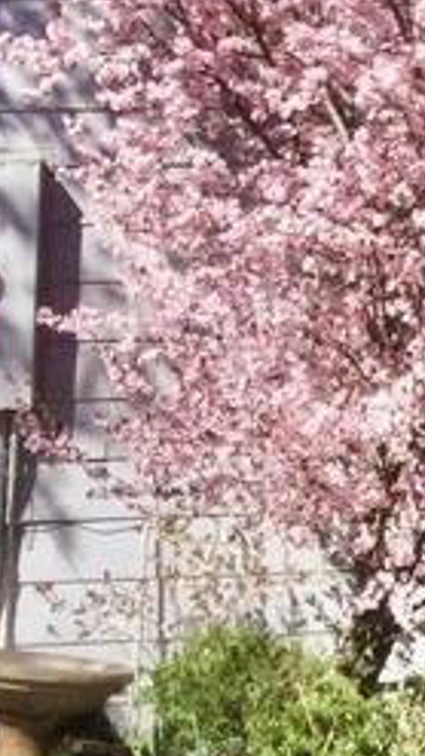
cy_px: -181
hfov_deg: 8.3
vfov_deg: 14.8
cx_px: 792
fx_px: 2804
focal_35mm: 140
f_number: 2.4
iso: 25
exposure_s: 1/1294
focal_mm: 3.3
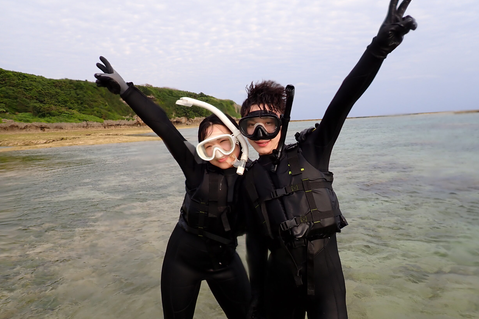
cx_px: 246
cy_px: 171
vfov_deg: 47.9
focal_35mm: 27
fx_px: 359
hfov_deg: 67.4
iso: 100
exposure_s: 1/800
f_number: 2.8
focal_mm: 4.5
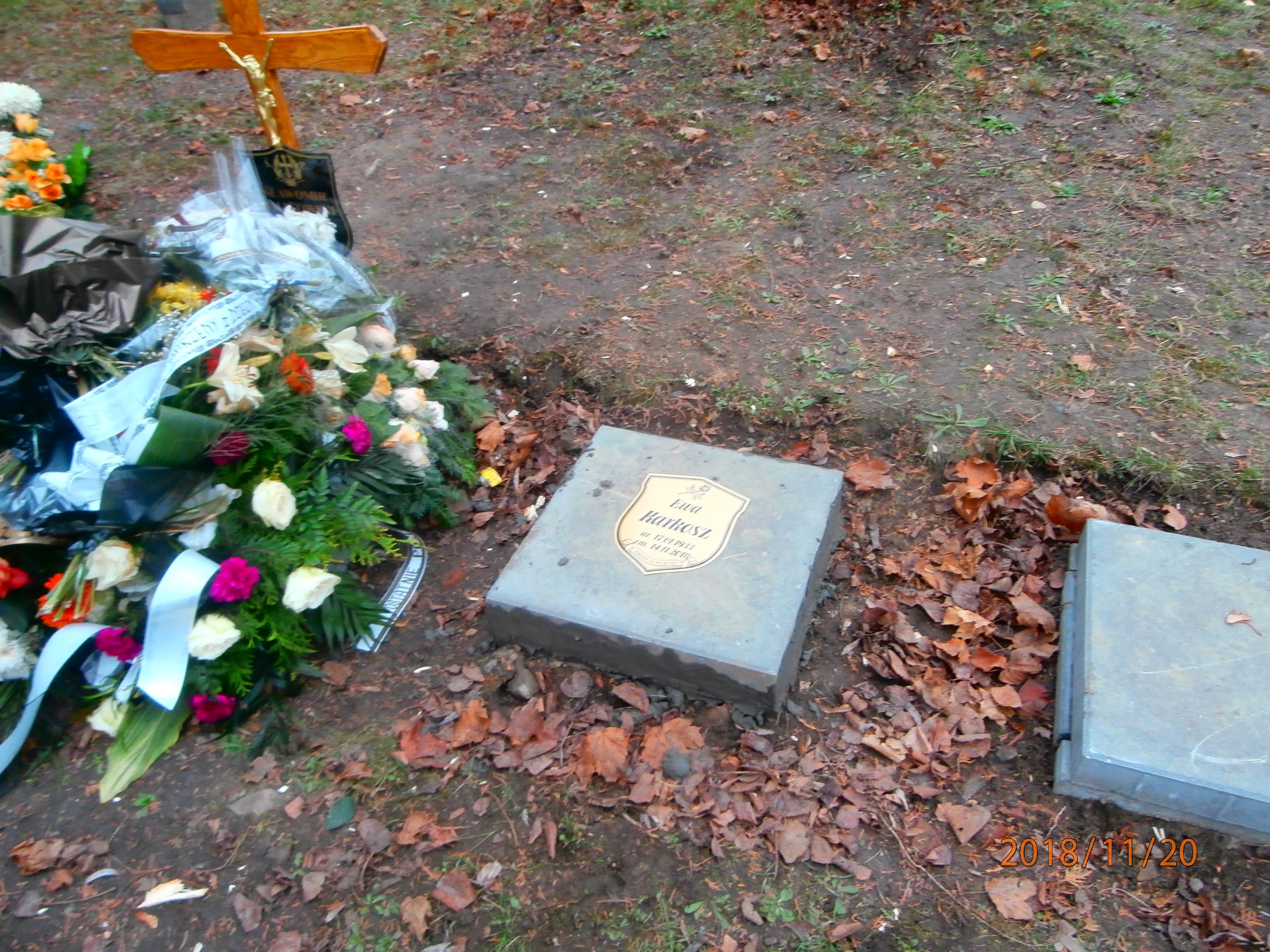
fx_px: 880
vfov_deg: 56.8
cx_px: 635
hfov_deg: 71.6
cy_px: 476
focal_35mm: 24
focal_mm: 4.2
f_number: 3
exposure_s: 1/60
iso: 160
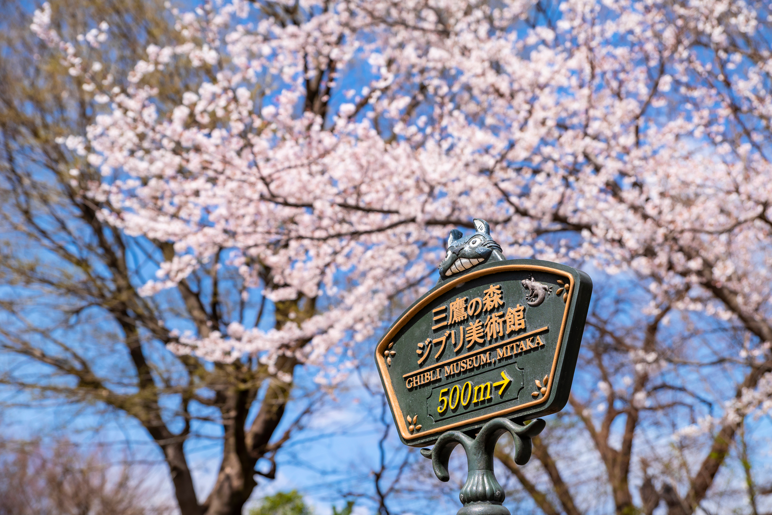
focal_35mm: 50
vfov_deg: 27.0
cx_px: 386
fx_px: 1072
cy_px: 258
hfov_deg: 39.6
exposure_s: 1/1600
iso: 200
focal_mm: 50
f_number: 4
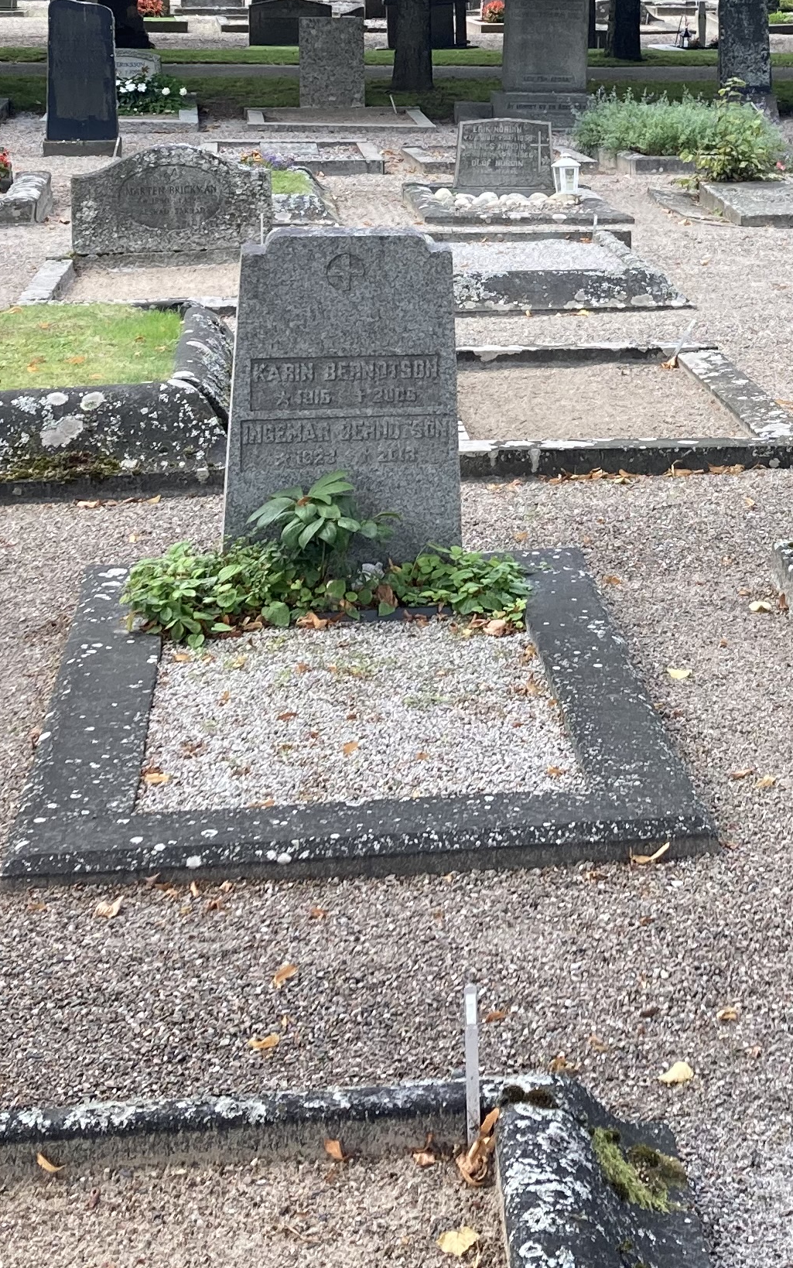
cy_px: 128
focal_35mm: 73
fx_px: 2523
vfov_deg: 27.2
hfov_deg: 17.7
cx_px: 671
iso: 20
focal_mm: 3.99
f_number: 1.8
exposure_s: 1/122
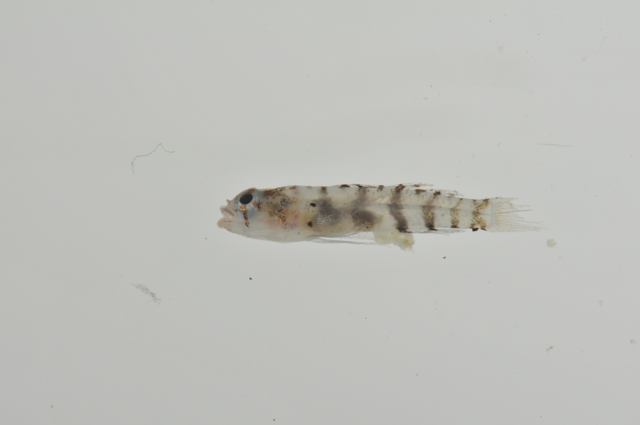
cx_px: 320
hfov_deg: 13.1
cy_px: 212
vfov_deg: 8.7
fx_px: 2797
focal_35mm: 158
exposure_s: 1/60
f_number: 36
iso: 200
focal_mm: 105
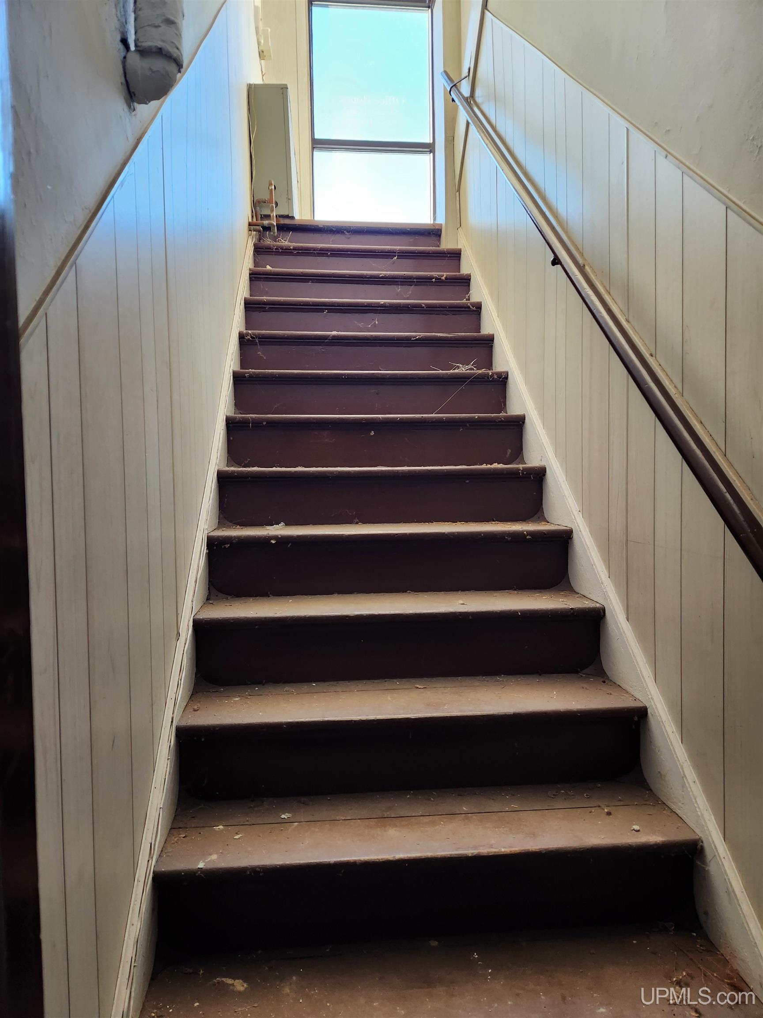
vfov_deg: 73.9
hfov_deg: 58.9
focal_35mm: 23
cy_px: 509
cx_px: 382
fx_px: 676
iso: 160
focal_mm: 5.4
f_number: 1.8
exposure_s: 1/120
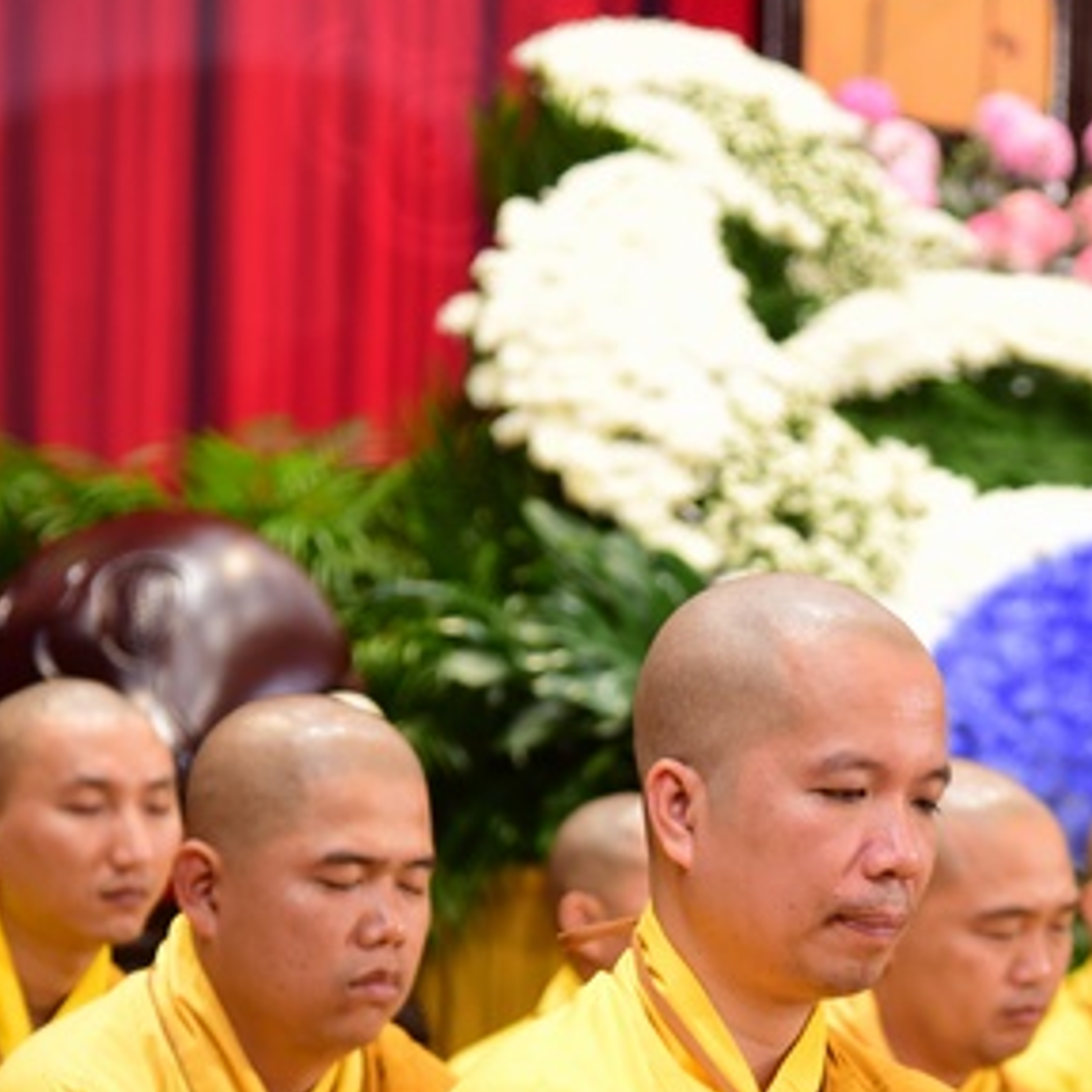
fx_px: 6496
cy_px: 842
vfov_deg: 9.6
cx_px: 743
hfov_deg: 9.6
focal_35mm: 182
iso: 800
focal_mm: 95
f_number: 4
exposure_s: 1/50
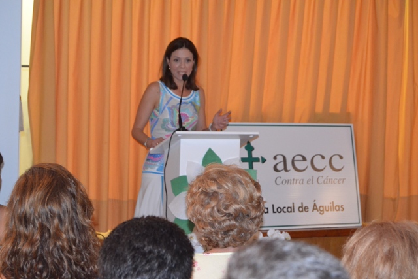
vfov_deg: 16.6
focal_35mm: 82
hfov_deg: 24.6
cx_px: 209
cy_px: 140
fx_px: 958
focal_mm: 55
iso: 3200
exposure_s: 1/60
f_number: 5.6
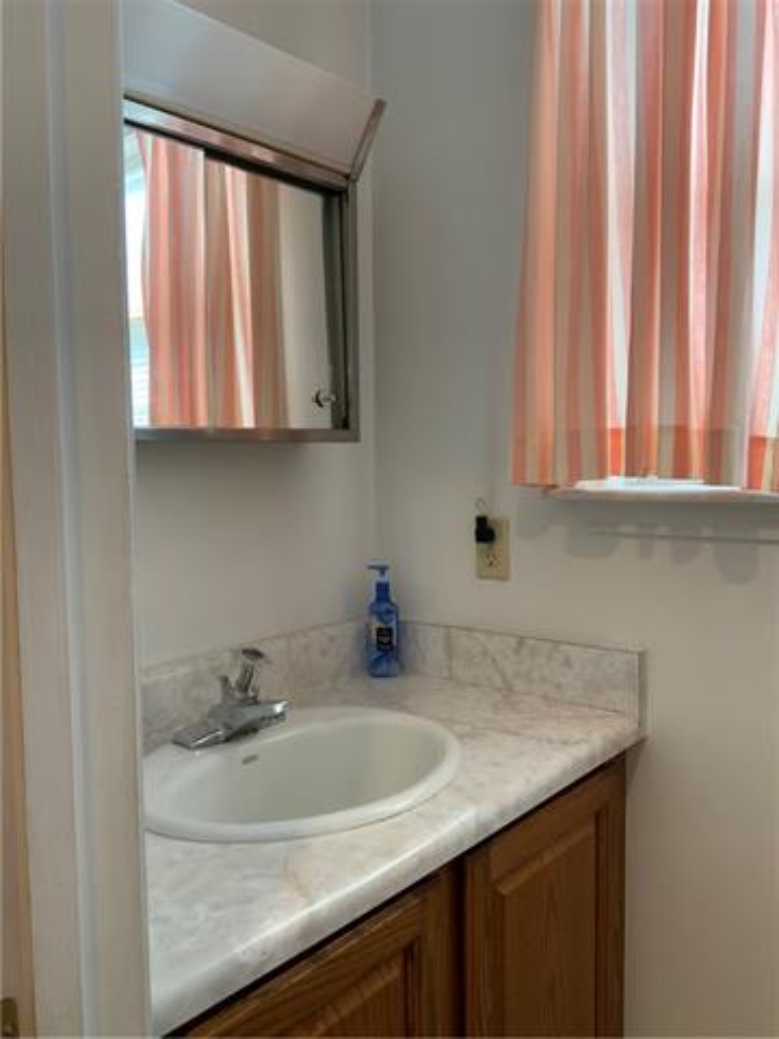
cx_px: 390
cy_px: 520
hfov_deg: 48.2
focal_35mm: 29
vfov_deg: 61.7
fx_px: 870
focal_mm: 3
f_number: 1.8
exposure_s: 1/60
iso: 50
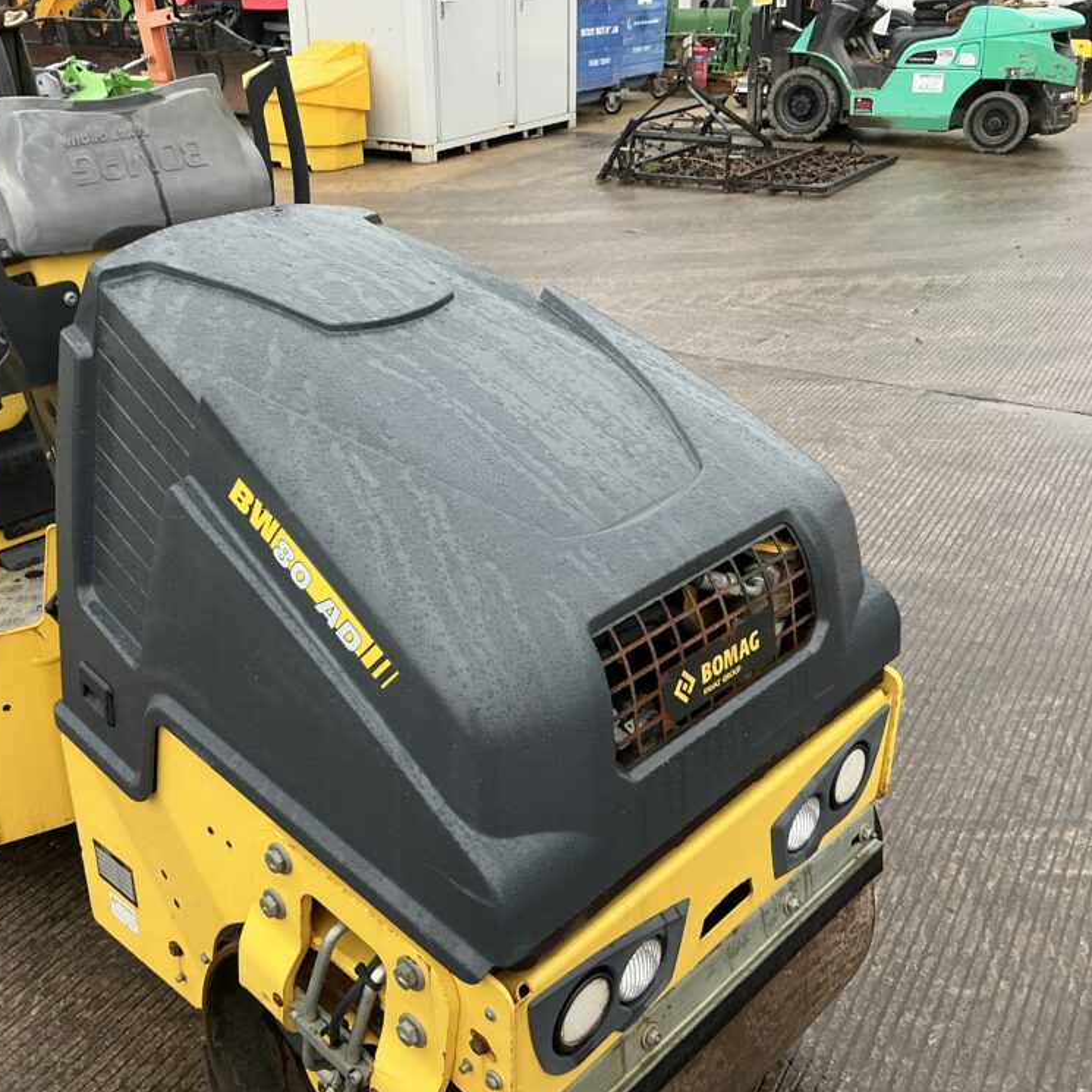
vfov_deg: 48.4
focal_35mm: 34
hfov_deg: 48.4
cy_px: 556
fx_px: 1213
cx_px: 494
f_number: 1.8
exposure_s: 1/230
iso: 20
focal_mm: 3
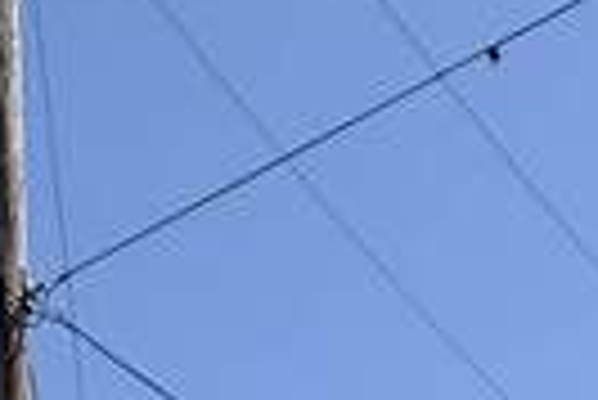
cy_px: 1551
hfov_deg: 18.0
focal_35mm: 105
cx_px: -211
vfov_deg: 8.2
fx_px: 1746
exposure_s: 1/631
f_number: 2.2
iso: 20
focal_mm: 2.22
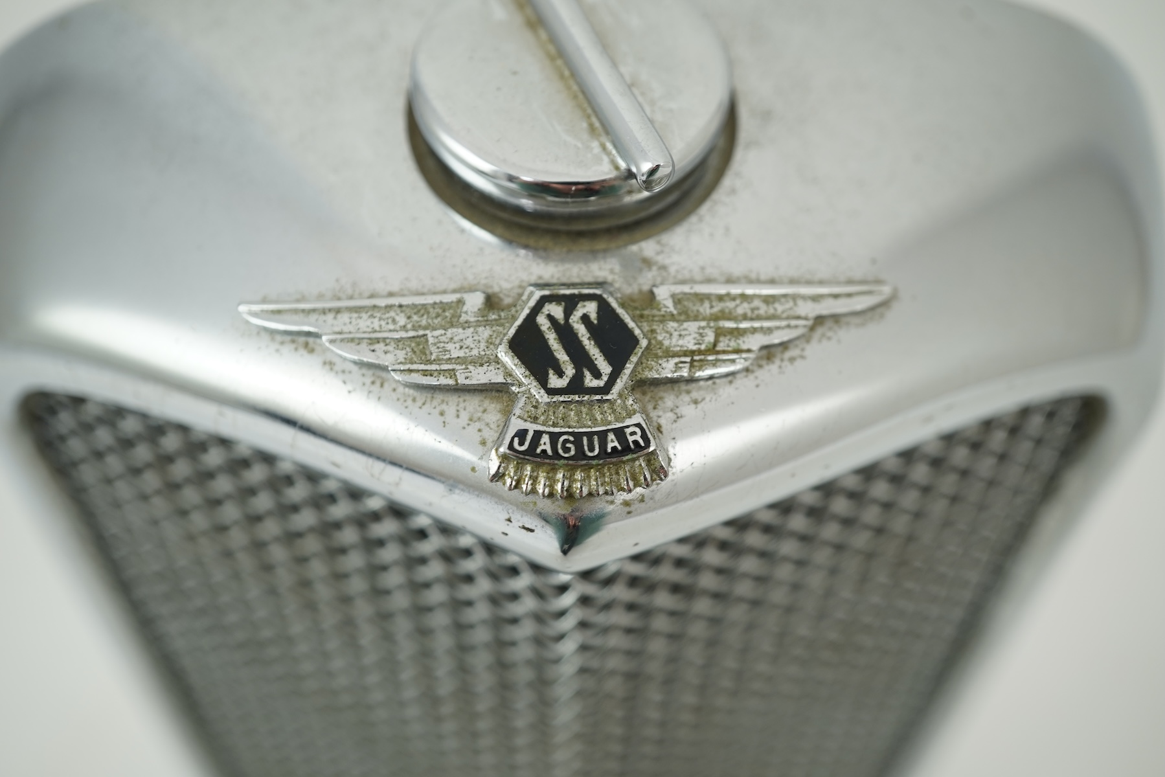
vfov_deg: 29.9
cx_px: 582
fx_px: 1456
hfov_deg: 43.6
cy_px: 388
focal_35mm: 45
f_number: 7.1
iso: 250
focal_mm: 30
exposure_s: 1/40
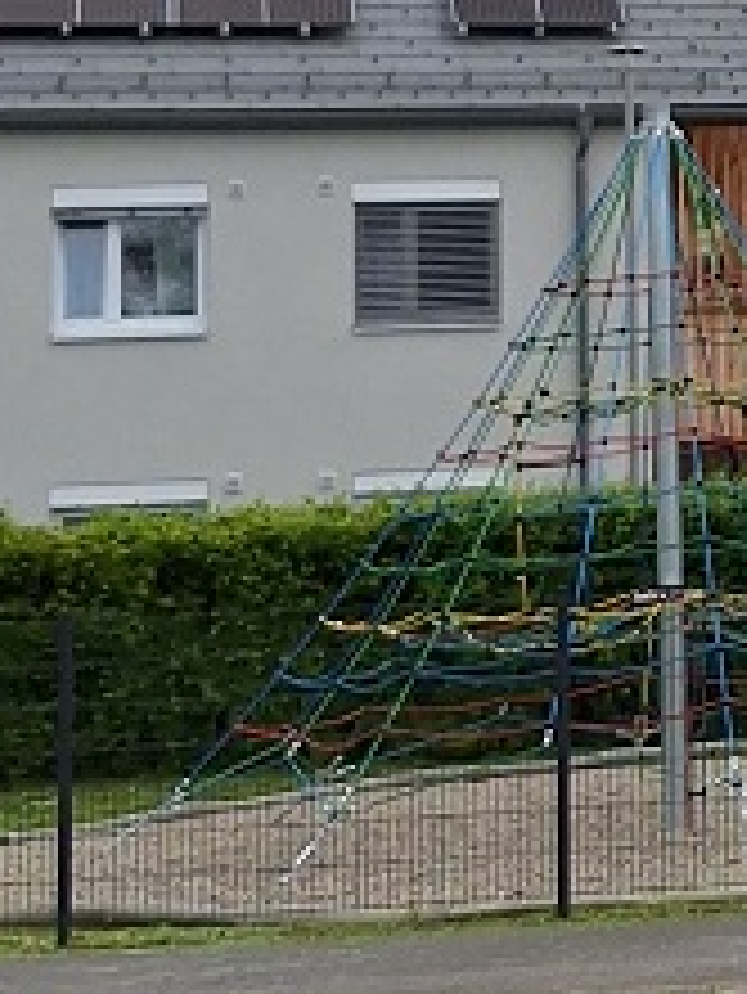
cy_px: 27
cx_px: 1458
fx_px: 3593
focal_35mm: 125
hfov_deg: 10.9
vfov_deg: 15.5
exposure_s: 1/3774
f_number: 1.8
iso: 40
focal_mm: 5.54
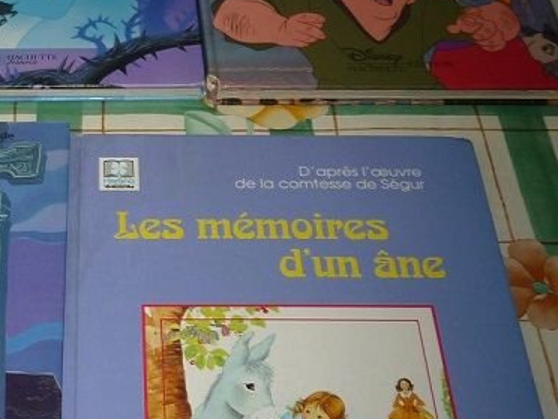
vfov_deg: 20.2
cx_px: 60
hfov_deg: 25.9
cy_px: 228
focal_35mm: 73
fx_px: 1177
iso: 100
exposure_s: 1/30
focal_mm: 5.5
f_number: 2.8
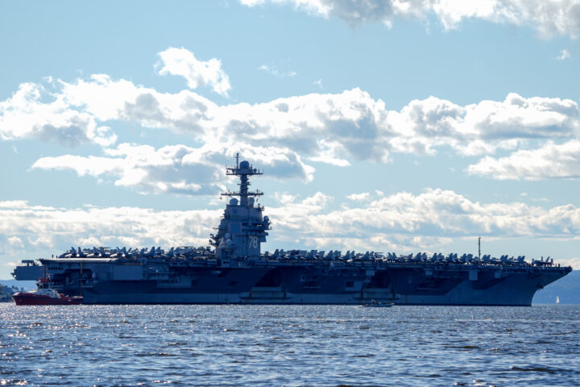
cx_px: 290
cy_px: 194
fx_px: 3222
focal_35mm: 200
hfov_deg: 10.3
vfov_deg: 6.9
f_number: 5.6
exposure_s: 1/1250
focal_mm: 200
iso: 160
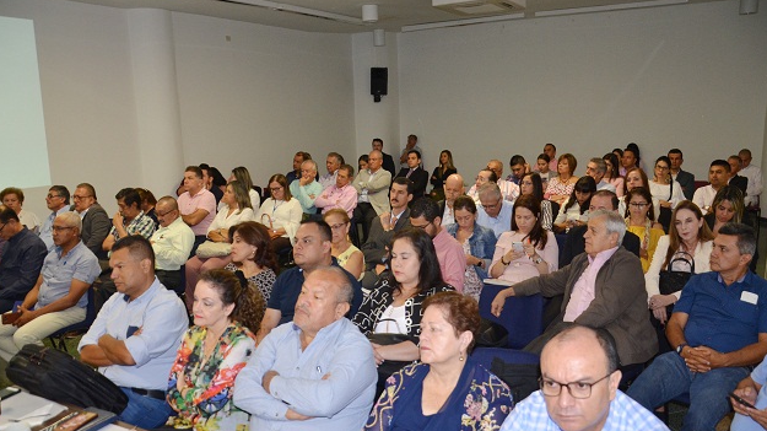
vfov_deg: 40.1
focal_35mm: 29
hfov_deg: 66.1
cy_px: 230
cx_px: 378
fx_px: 590
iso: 800
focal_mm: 18
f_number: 3.5
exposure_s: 1/60
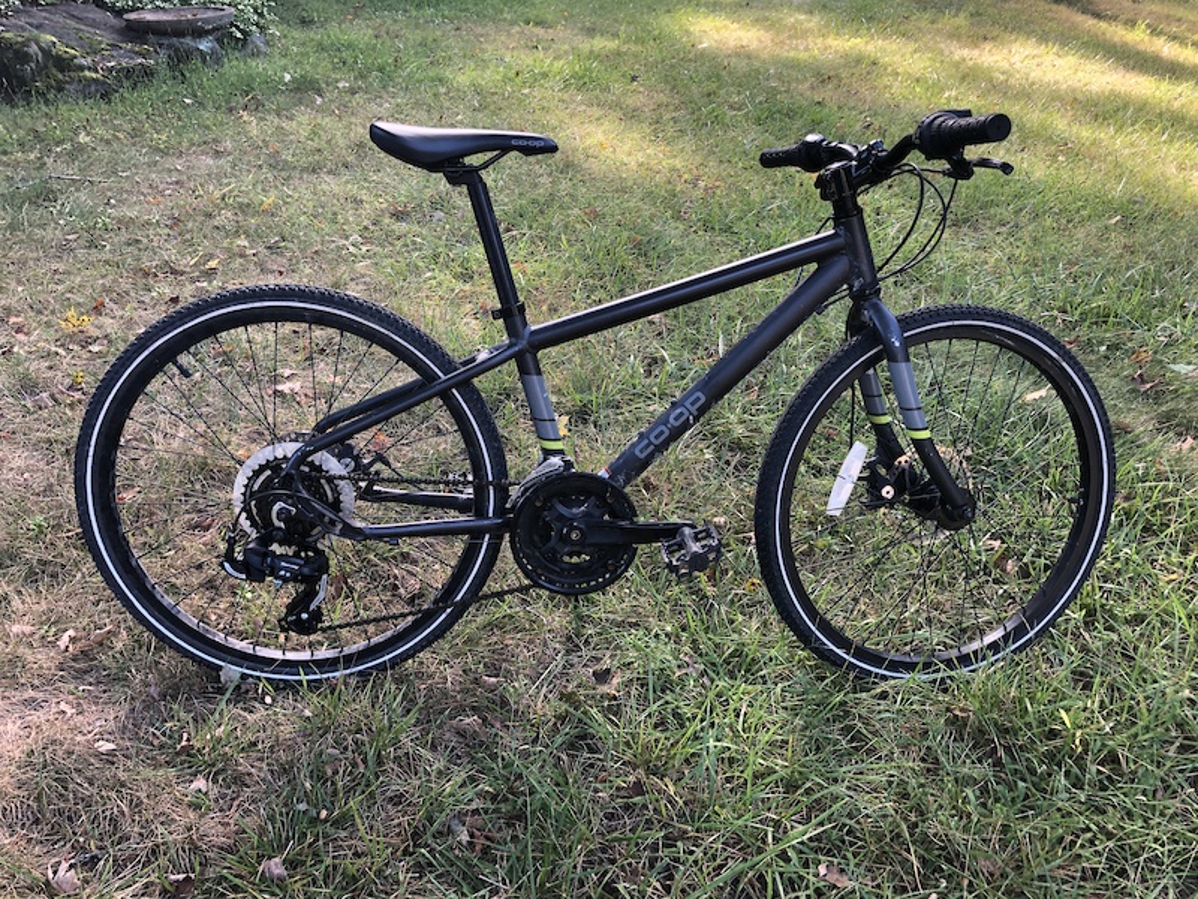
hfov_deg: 63.4
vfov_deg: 49.7
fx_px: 969
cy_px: 450
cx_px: 599
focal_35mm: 28
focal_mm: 3.99
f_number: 1.8
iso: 64
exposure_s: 1/120
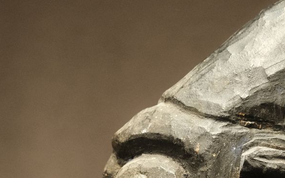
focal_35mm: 202
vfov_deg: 6.4
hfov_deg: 10.4
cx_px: 192
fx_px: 1569
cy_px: 272
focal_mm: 60
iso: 1600
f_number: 5.6
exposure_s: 1/50
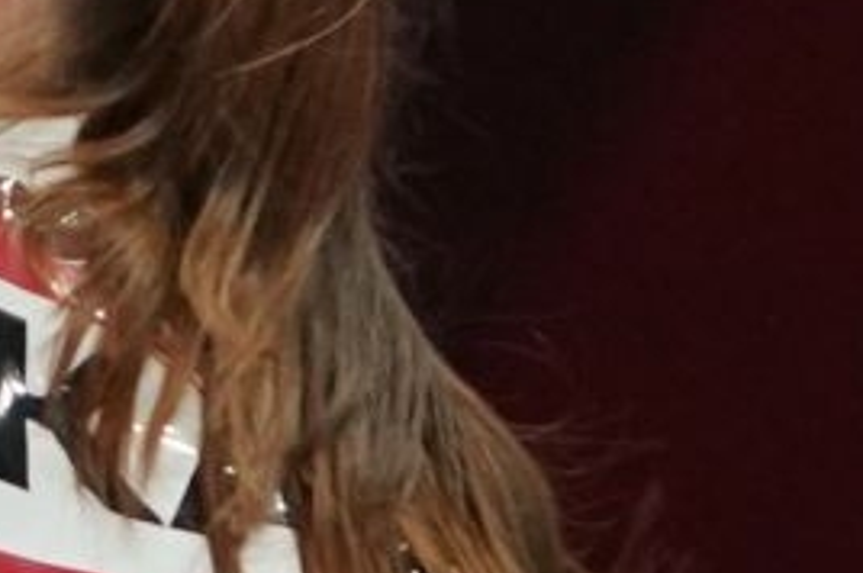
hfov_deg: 0.9
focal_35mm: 2287
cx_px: -1662
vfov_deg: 0.6
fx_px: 54757
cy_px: 135
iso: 2500
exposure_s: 1/1000
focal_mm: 227
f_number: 4
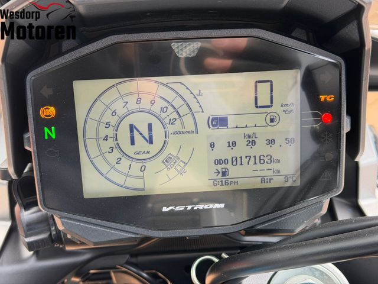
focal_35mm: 48
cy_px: 142
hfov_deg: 39.7
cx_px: 189
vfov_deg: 30.3
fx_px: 524
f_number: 1.78
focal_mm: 6.76
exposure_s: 1/121
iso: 80
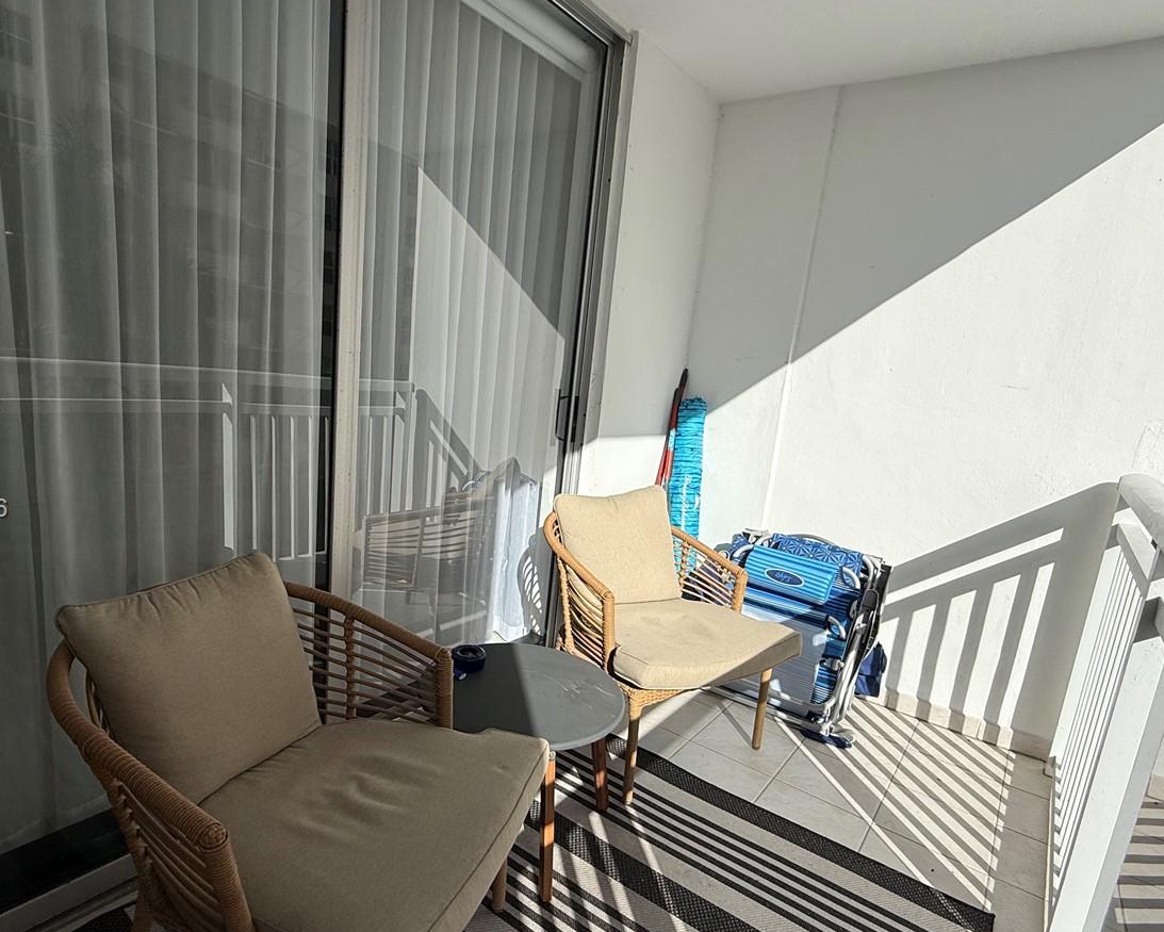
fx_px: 689
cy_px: 510
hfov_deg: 80.2
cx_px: 528
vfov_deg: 68.0
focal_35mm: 20
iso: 50
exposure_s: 1/3891
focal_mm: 2.22
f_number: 2.2
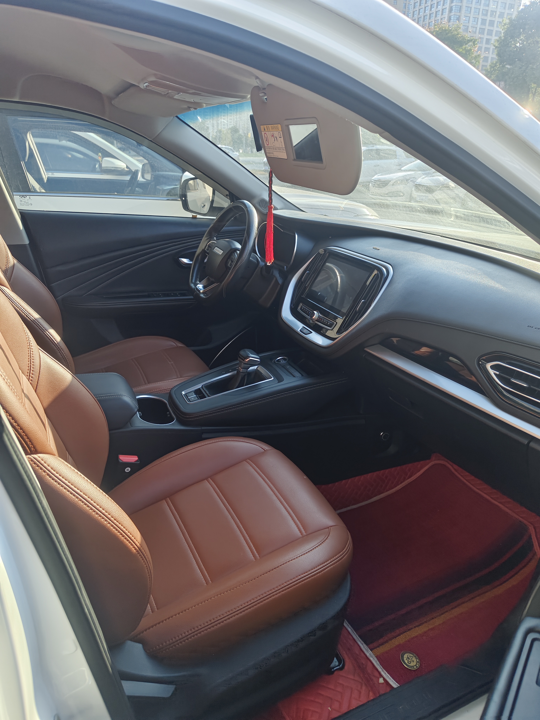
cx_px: 270
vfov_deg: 71.6
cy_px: 360
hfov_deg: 56.8
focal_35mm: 24
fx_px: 499
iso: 197
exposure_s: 1/334
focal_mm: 5.56
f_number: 1.88
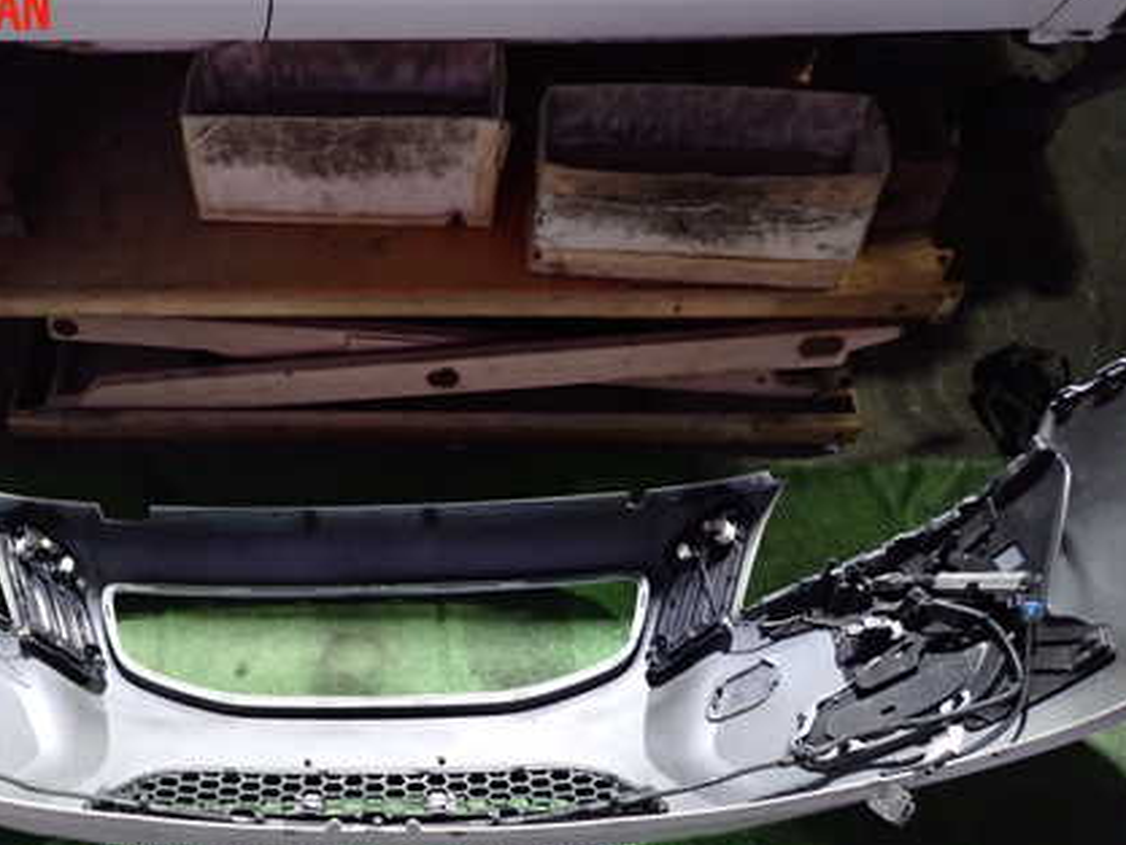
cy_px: 586
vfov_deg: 39.1
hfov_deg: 50.4
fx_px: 1171
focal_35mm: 36
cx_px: 370
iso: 800
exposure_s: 1/20
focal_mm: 4.5
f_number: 2
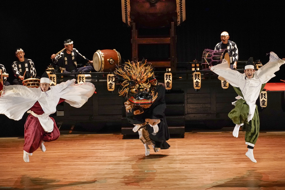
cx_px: 142
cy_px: 95
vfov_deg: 6.2
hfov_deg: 9.3
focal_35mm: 221
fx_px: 1749
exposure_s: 1/320
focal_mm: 221
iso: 8000
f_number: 5.6
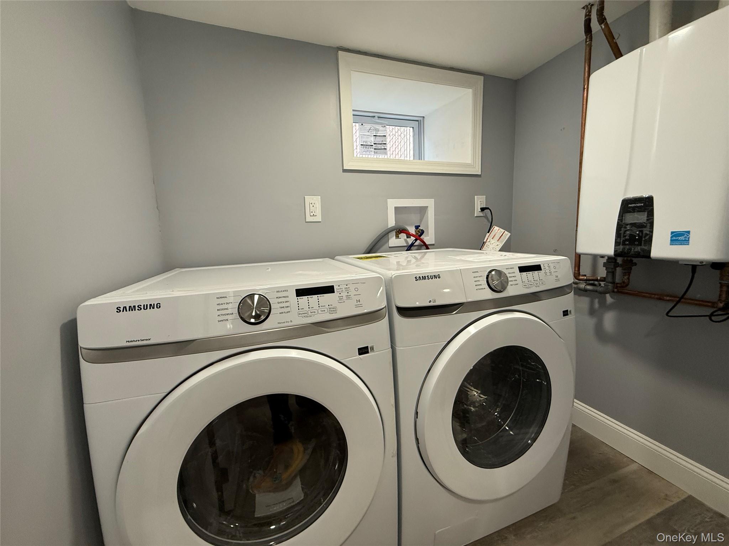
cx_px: 364
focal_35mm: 14
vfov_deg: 85.7
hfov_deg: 102.1
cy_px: 273
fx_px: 295
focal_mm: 2.22
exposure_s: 1/120
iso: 200
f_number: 2.2
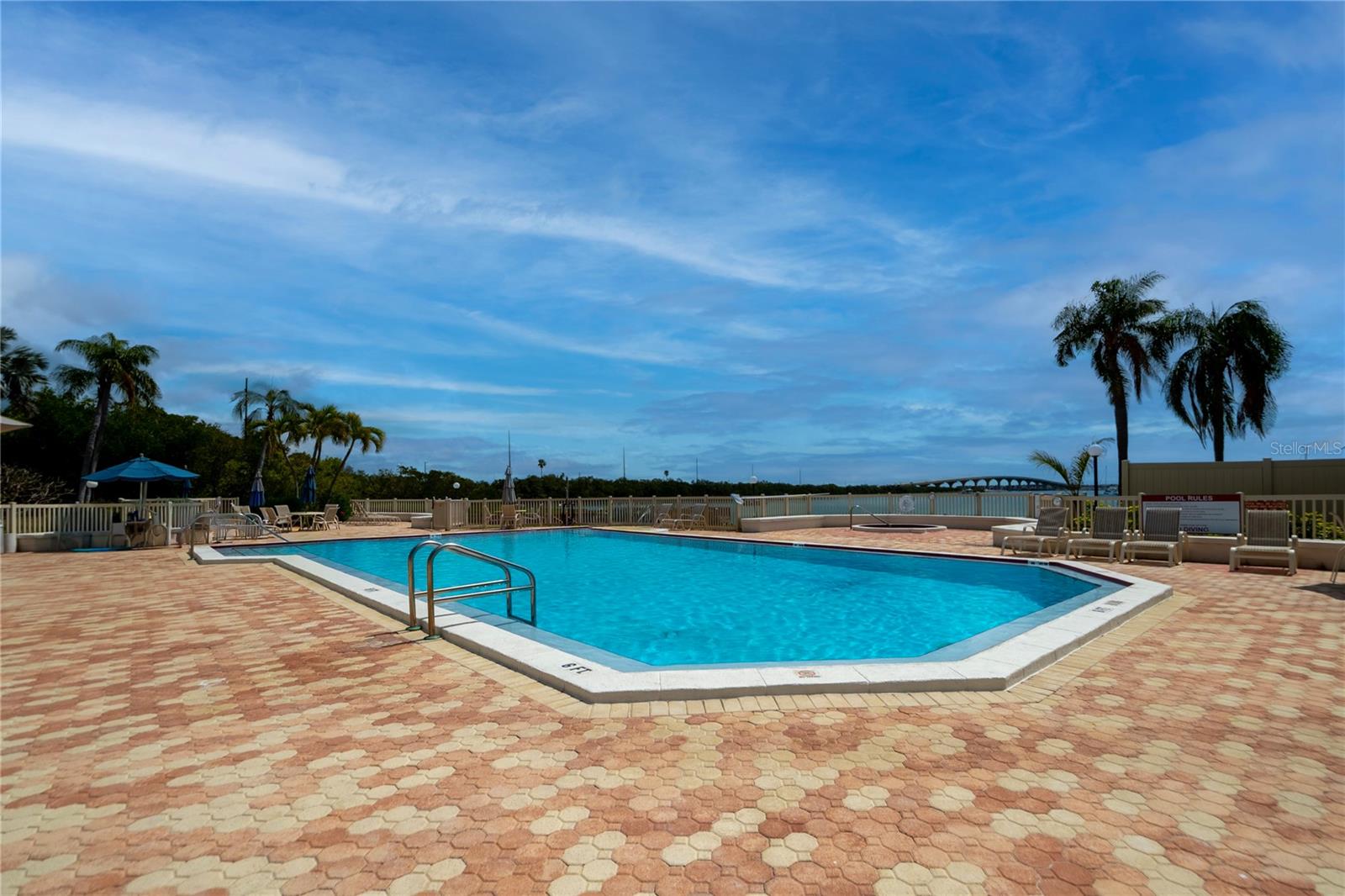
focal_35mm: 15
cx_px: 672
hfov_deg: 100.4
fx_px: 560
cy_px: 448
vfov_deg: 77.3
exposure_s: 1/8000
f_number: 9
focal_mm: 10
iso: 400
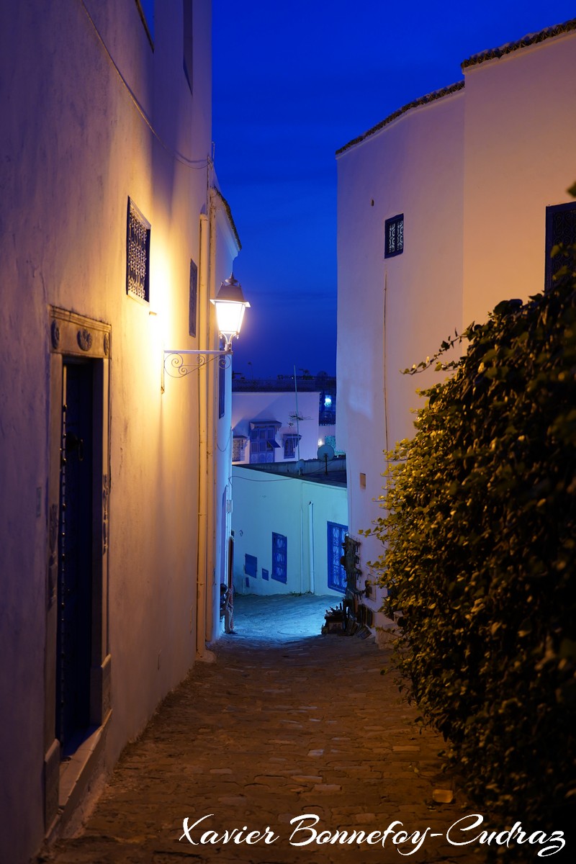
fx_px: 840
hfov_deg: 37.9
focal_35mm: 35
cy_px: 432
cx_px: 288
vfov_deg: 54.4
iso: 800
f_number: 2.8
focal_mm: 35
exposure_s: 1/30
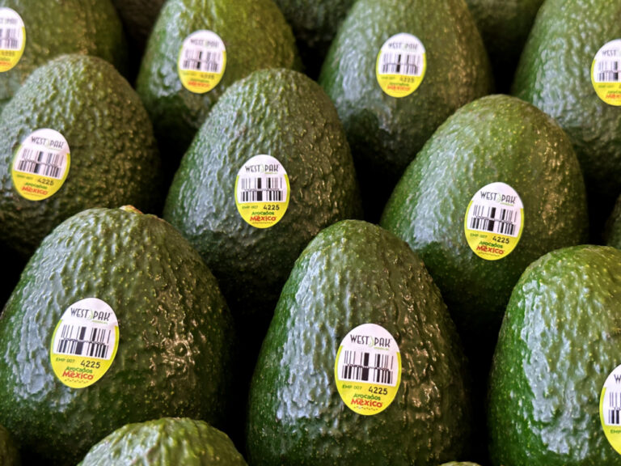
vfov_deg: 30.3
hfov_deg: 39.7
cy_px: 233
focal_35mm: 48
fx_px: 861
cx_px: 310
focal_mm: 6.86
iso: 320
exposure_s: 1/40
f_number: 1.8
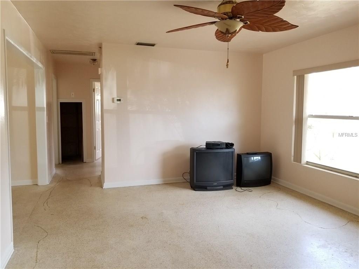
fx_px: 270
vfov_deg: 53.1
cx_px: 180
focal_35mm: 26
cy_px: 134
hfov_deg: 67.3
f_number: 1.7
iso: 80
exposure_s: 1/60
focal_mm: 4.25
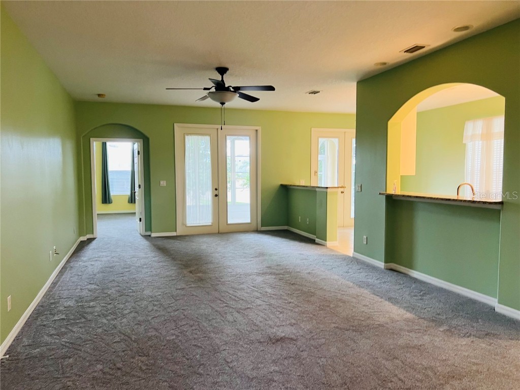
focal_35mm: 26
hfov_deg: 67.3
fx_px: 391
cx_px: 260
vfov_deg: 53.1
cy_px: 195
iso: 125
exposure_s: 1/60
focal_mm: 5.7
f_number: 1.5
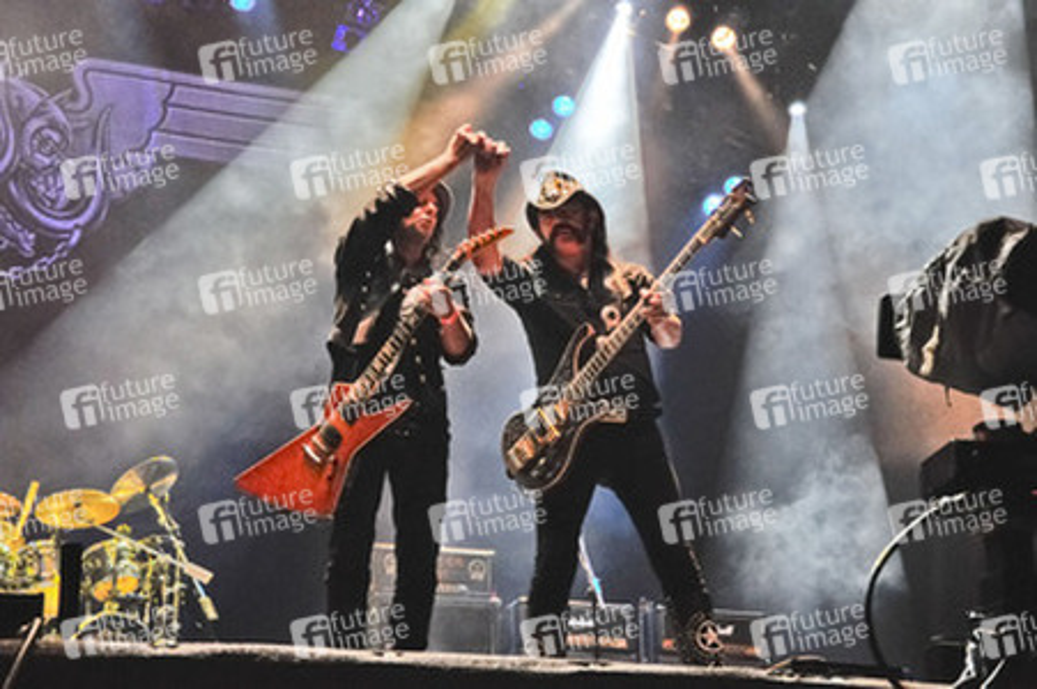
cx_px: 518
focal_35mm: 78
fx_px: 2245
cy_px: 344
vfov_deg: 17.5
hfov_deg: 26.0
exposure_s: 1/125
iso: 1600
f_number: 5
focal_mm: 52
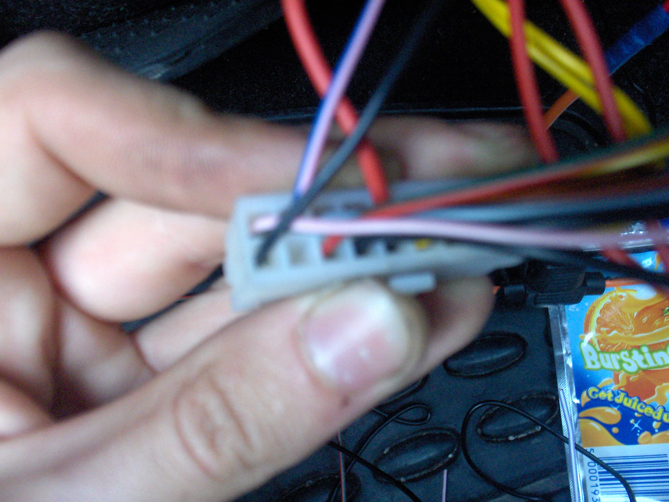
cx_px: 334
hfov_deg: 50.1
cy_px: 251
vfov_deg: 38.7
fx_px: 715
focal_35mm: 37
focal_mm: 6.11
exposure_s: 1/74.4
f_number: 2.8
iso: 200
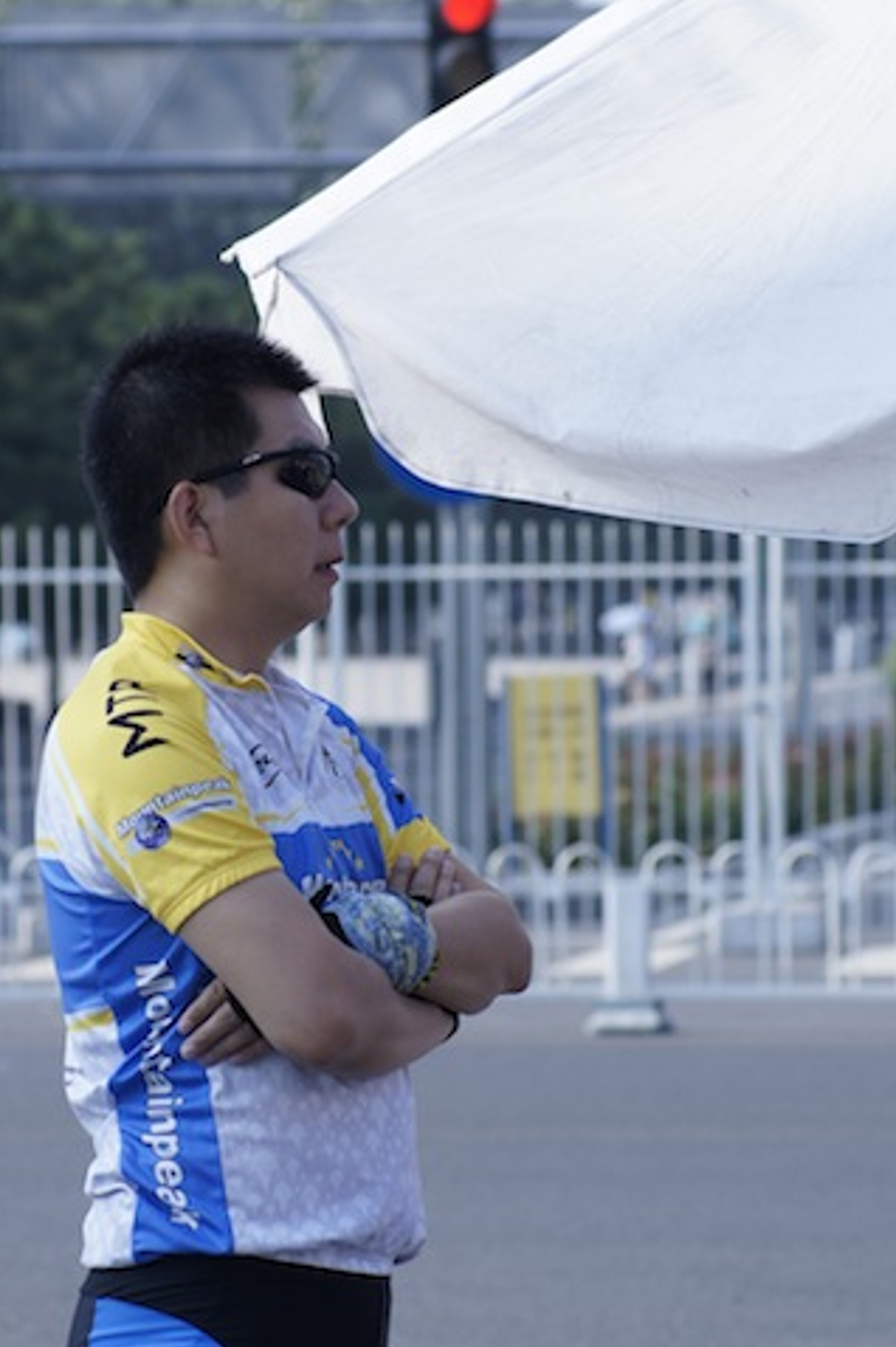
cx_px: 433
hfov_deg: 4.6
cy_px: 755
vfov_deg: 6.8
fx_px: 11253
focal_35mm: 301
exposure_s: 1/250
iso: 200
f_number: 8
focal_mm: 160
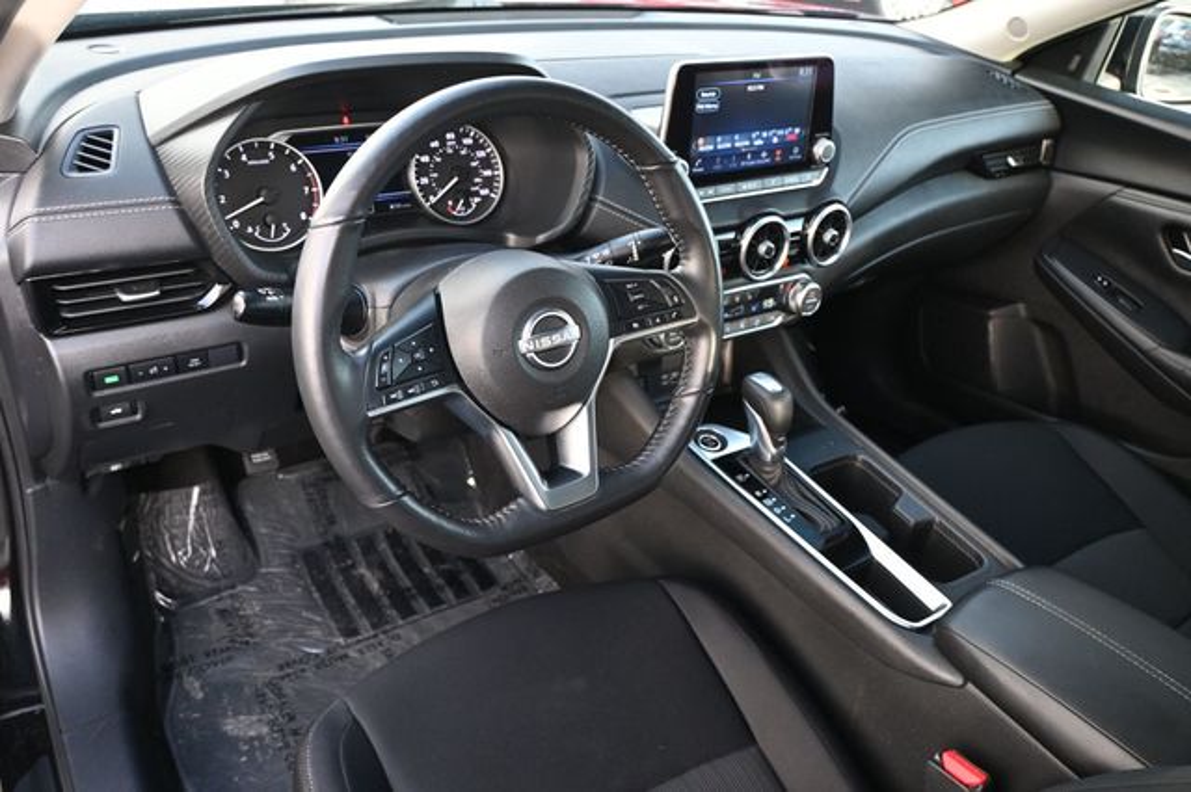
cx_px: 596
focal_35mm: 28
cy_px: 396
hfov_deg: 64.6
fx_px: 942
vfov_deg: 45.6
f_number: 3.8
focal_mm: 19
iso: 1250
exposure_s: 1/125
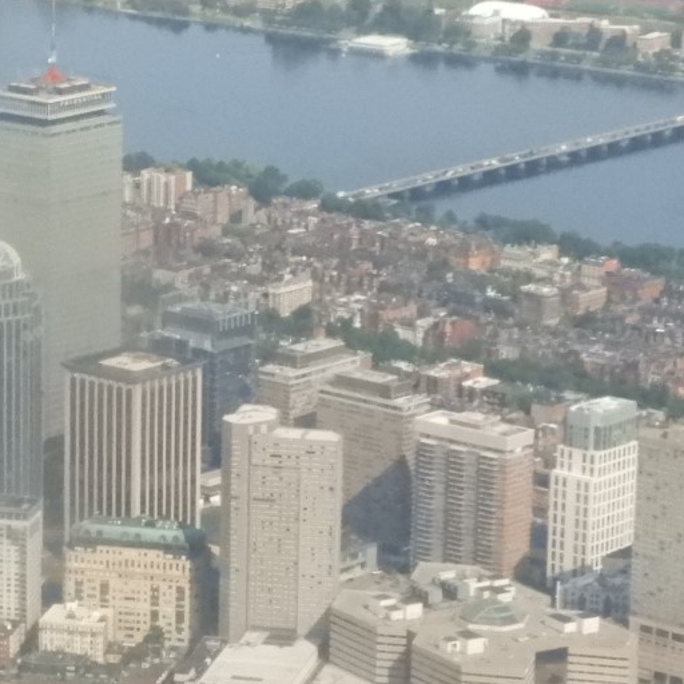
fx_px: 4449
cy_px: 470
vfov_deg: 8.8
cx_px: -232
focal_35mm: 199
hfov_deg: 8.6
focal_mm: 14.3
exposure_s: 1/1250
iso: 1600
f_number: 8
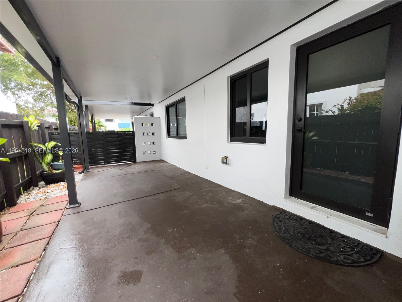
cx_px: 201
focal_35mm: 13
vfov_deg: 89.9
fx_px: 151
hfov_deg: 106.2
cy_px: 151
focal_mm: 1.57
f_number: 1.8
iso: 25
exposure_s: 1/165
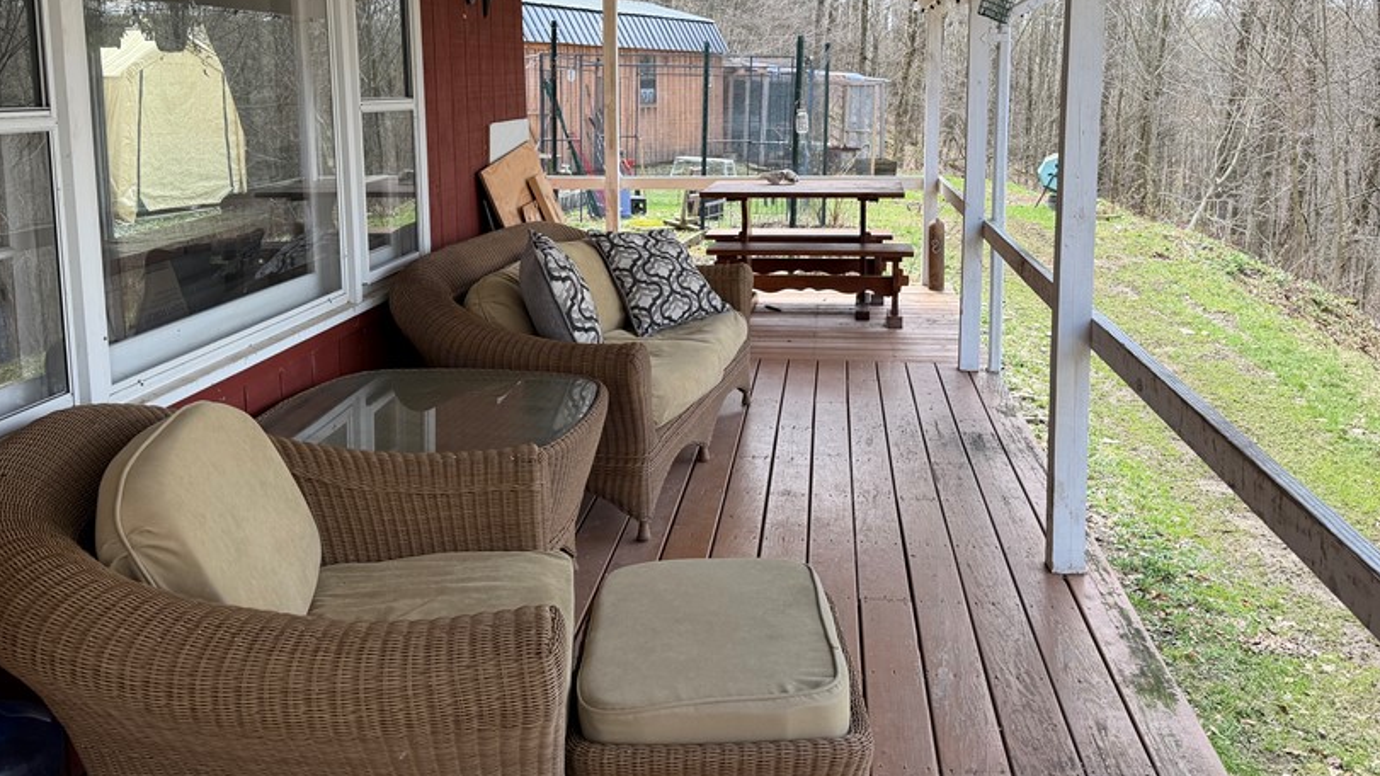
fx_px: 1207
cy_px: 233
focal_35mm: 33
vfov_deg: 35.1
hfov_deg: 59.5
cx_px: 699
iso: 80
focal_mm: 6.76
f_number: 1.78
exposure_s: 1/488
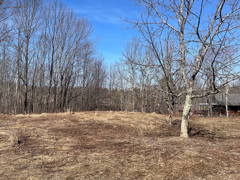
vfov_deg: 46.8
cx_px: 103
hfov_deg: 59.7
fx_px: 208
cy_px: 86
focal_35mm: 30
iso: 32
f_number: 1.6
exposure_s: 1/3125
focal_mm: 4.2
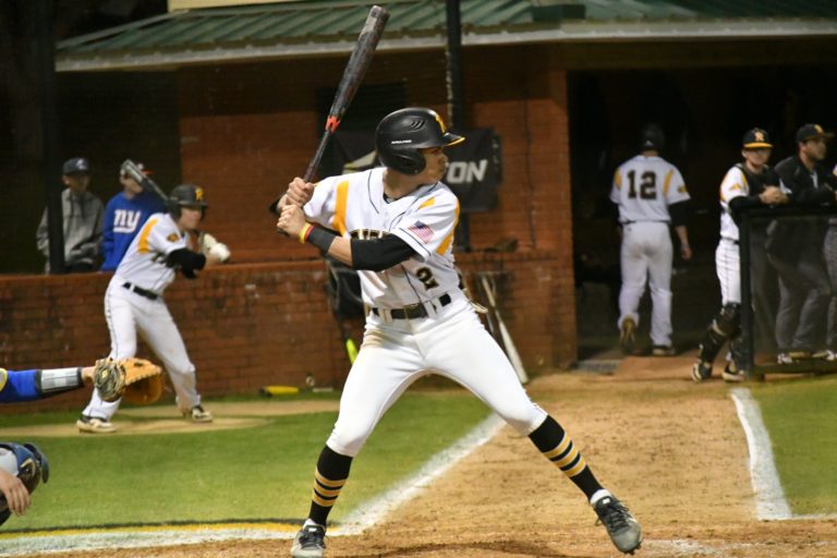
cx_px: 418
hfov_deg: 9.5
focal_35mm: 217
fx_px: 5045
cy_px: 279
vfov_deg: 6.3
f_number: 5
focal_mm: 145
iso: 12800
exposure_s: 1/320
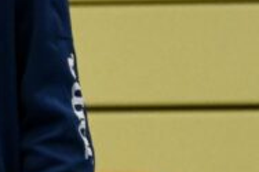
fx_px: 1761
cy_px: 60
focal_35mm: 245
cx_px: -193
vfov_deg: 5.6
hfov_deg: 8.1
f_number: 2.8
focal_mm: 45
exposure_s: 1/800
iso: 5000
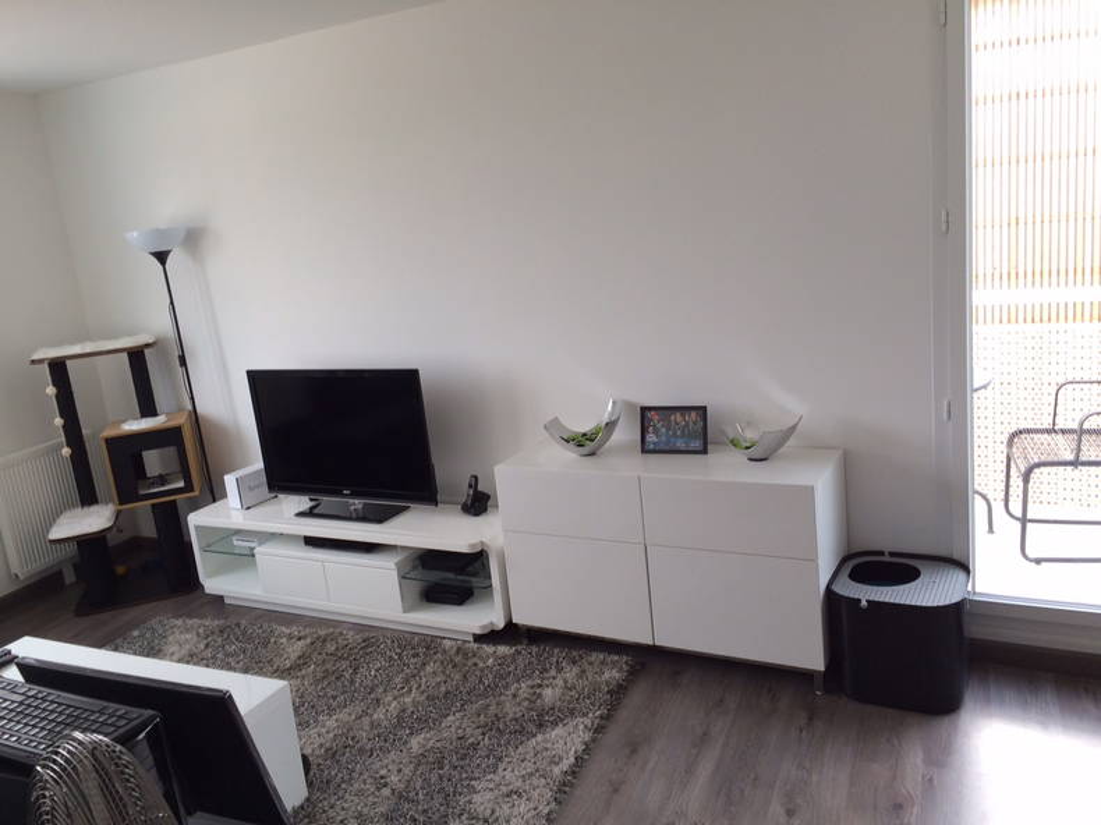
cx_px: 550
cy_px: 412
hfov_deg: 61.7
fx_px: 922
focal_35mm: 29
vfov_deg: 48.2
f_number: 2.2
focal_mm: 4.15
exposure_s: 1/60
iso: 40
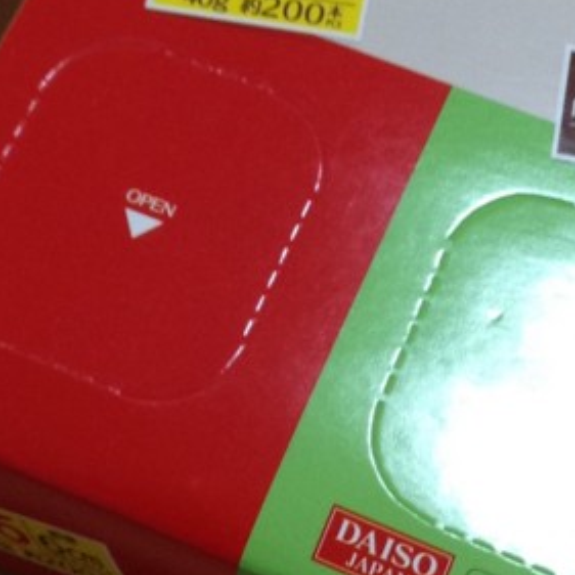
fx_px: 1992
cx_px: 251
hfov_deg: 16.4
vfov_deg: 16.4
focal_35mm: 106
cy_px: 219
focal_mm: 3.3
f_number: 2.4
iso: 64
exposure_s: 1/24
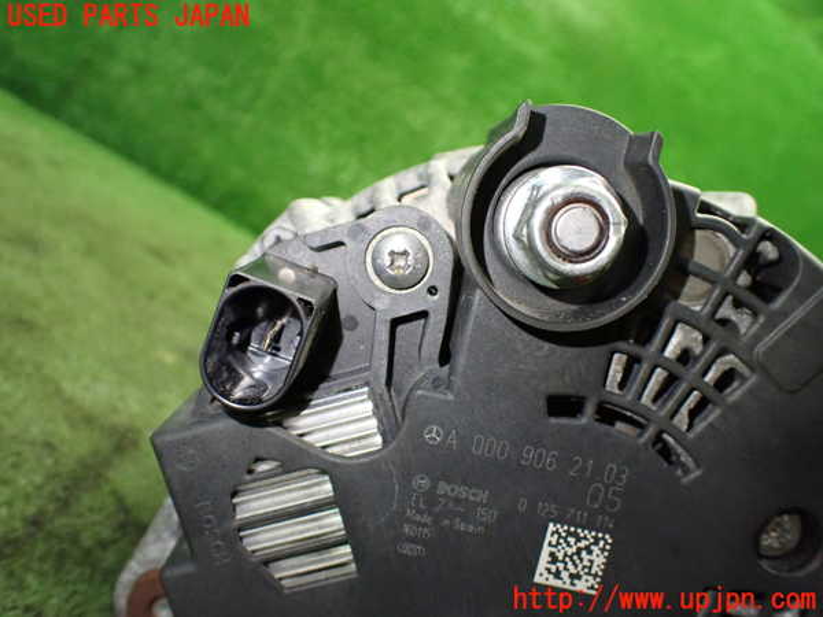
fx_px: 713
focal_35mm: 30
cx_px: 412
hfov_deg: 60.0
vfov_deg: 46.8
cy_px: 308
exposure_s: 1/125
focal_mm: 5.4
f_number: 2.3
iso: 800
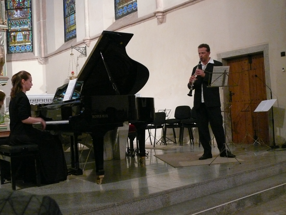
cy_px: 108
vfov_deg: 34.3
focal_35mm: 42
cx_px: 143
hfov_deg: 44.8
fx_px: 347
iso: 800
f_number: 2.8
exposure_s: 1/25
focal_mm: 8.4
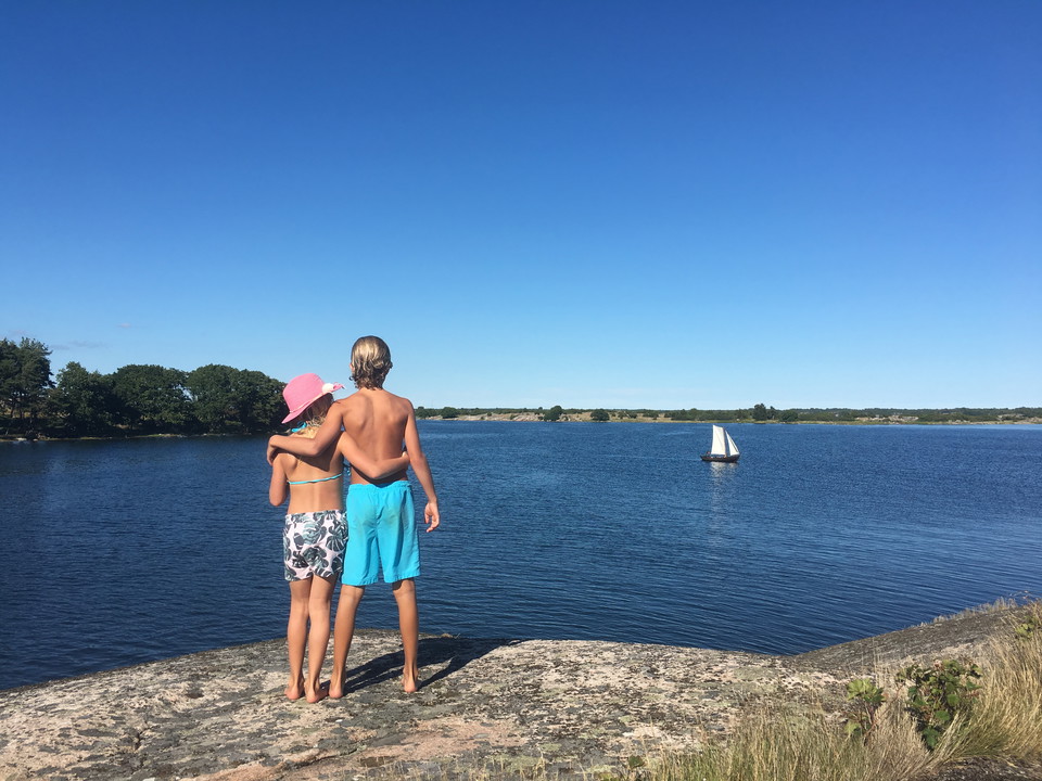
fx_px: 873
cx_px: 521
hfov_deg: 61.7
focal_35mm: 29
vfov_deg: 48.2
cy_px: 390
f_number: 2.2
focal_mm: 4.15
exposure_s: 1/2137
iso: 25
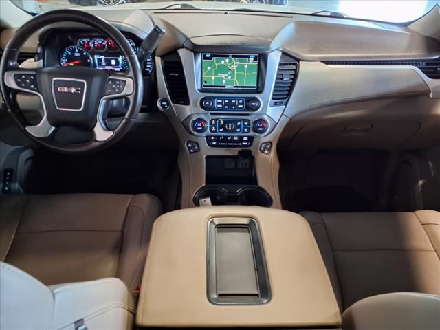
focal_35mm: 27
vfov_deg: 51.4
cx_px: 220
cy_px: 165
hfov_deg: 65.3
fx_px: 343
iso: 400
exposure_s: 1/20
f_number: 1.9
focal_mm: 3.58
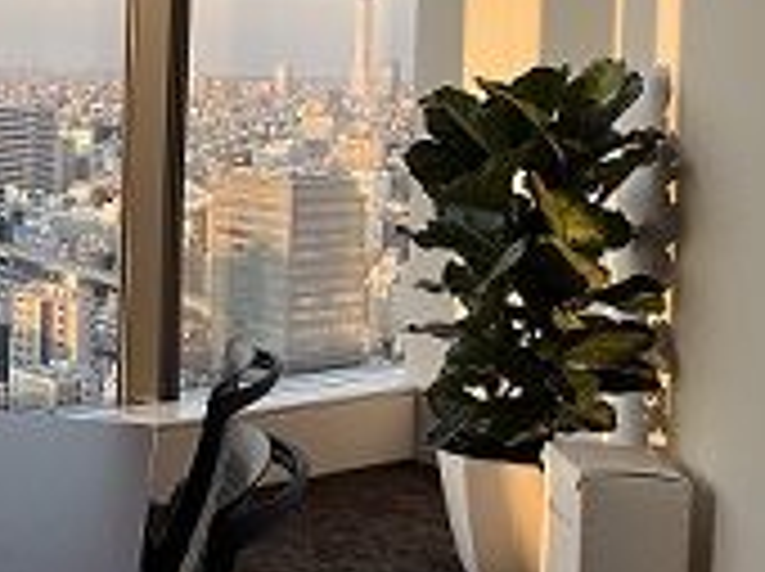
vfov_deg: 22.1
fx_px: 1434
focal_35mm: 65
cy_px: 77
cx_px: -166
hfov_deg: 26.4
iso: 50
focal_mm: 5.1
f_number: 1.6
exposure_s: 1/343
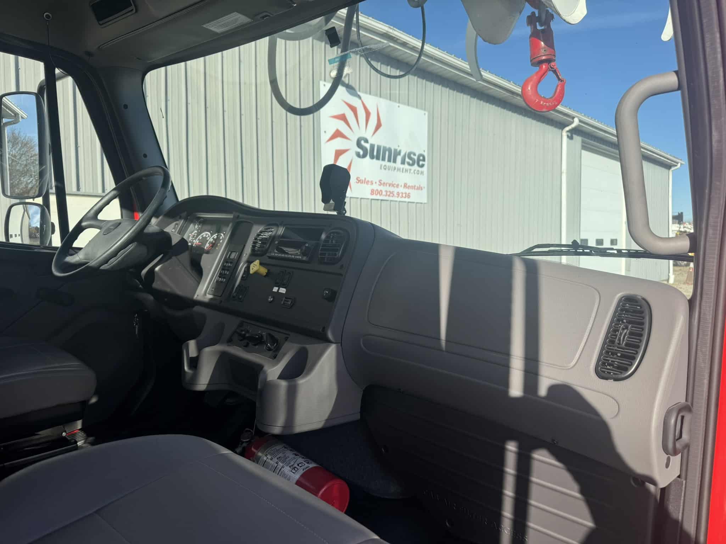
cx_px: 363
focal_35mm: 24
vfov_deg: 56.8
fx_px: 503
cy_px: 272
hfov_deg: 71.6
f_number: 1.78
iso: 80
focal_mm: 6.76
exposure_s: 1/2959
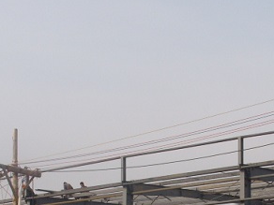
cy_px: 242
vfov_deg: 13.8
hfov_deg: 18.9
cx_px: 158
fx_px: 823
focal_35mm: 104
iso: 50
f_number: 7.4
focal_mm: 7.8
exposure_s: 1/209
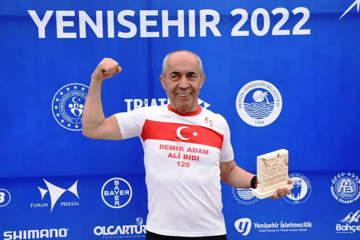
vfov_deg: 28.1
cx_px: 180
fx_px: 480
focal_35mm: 48
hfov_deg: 41.1
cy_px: 120
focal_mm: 32
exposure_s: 1/800
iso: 400
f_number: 7.1
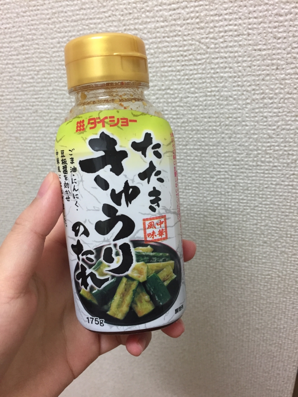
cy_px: 198
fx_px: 333
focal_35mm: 29
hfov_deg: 48.2
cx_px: 149
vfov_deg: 61.7
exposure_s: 1/30
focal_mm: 4.15
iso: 125
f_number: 2.2
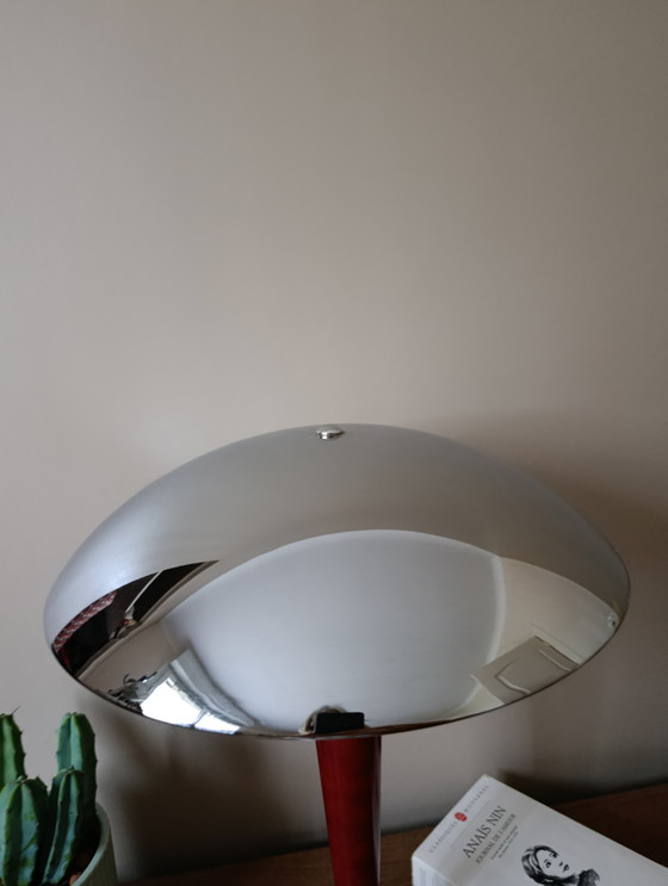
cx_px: 334
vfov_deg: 73.8
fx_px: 590
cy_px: 443
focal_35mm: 23
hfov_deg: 59.0
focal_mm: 6.11
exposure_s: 1/25
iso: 3453
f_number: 1.65
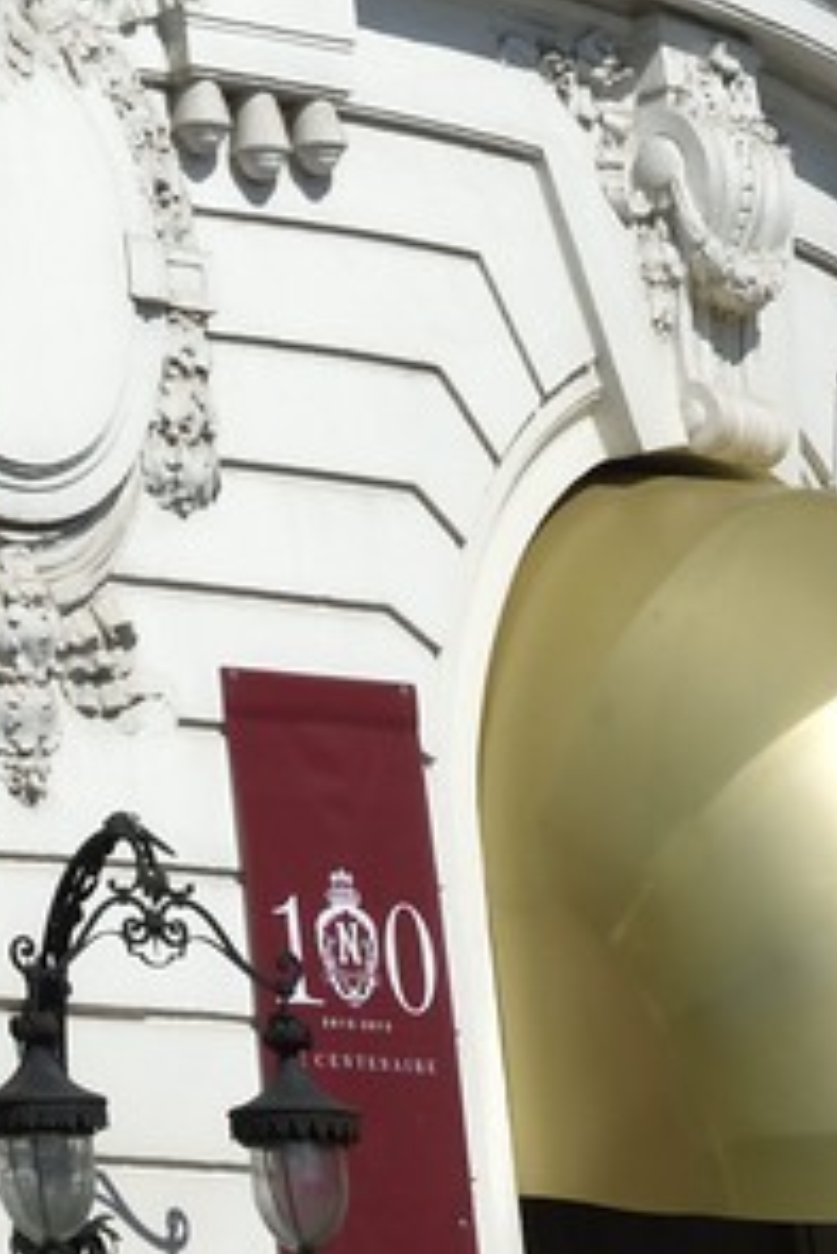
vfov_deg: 10.7
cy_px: -1594
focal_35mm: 168
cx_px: -924
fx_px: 5852
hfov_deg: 7.8
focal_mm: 31
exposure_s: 1/250
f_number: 16
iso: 200
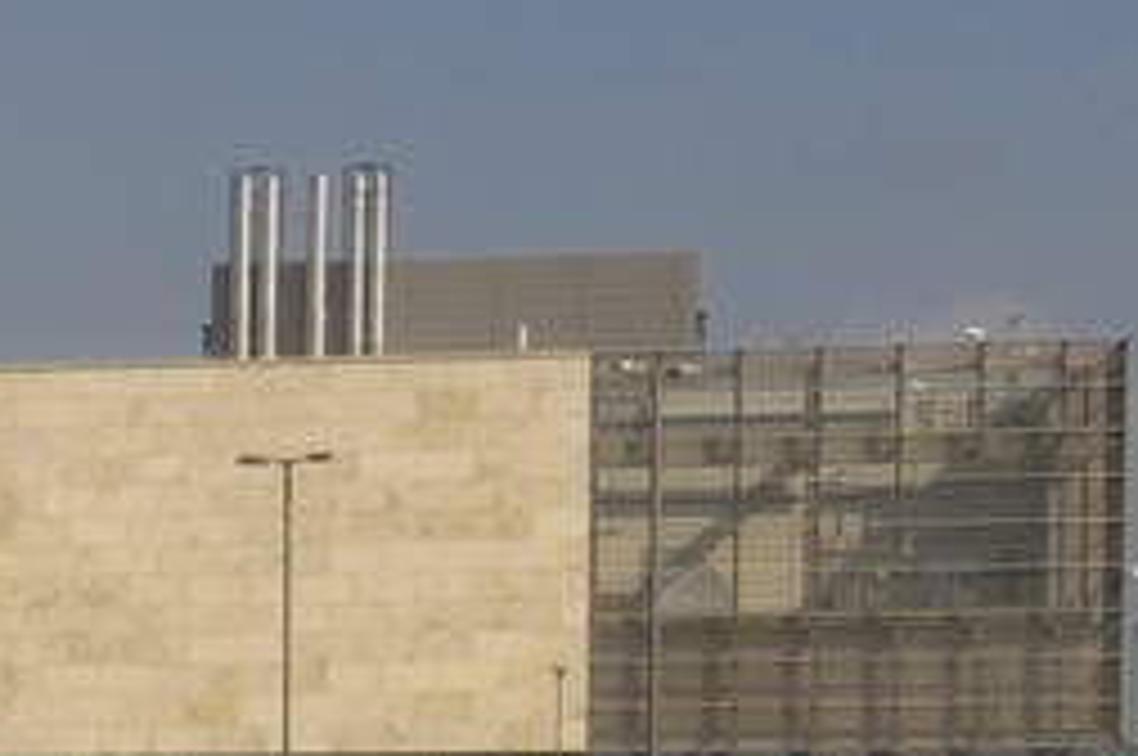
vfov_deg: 7.2
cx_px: -2213
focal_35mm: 190
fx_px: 5998
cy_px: 738
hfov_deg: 8.9
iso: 100
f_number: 13
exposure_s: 1/160
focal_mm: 20
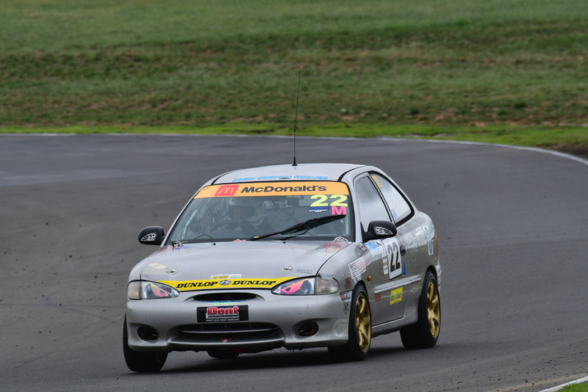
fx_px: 12254
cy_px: 196
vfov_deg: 1.8
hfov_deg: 2.7
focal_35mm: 750
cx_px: 294
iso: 640
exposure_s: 1/640
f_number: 13
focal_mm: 500
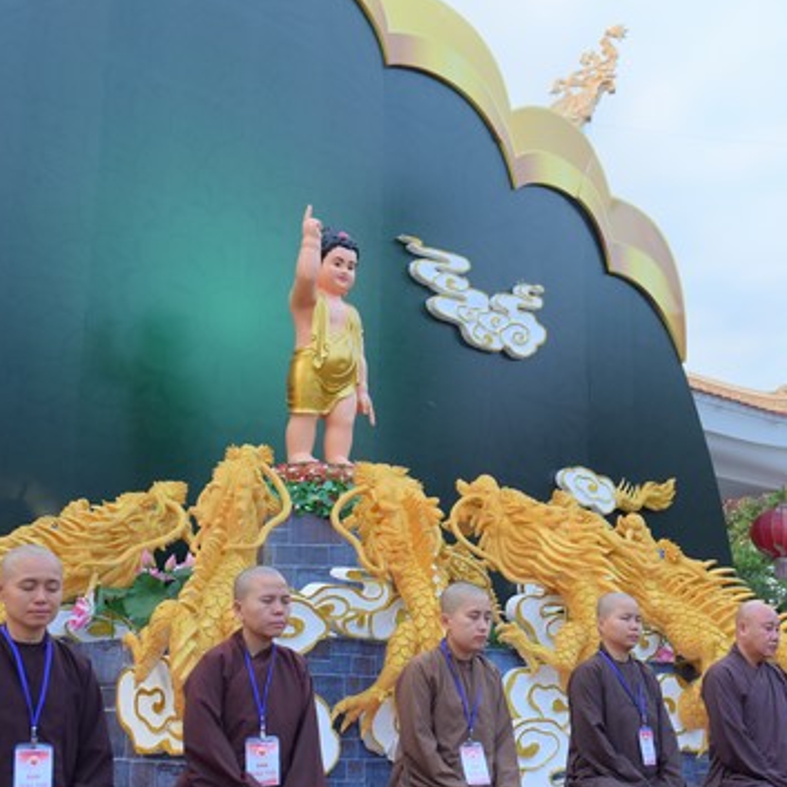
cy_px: 474
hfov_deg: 33.8
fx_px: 1286
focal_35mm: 50
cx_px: 502
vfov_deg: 33.9
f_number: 4
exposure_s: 1/125
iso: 400
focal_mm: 32
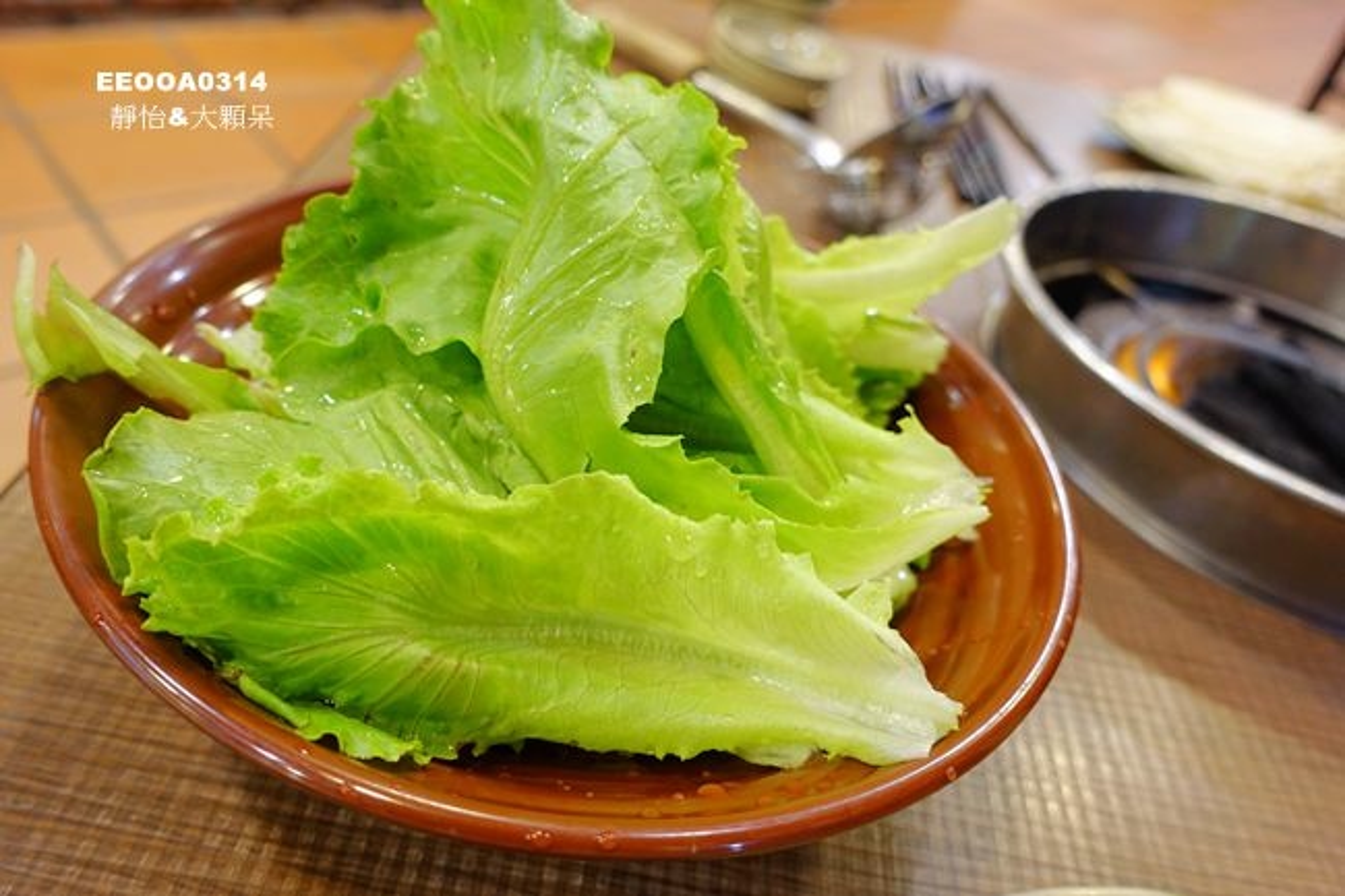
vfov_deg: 47.9
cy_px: 448
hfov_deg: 67.4
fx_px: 1008
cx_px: 672
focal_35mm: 27
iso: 250
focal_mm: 9.84
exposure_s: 1/30
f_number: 2.2
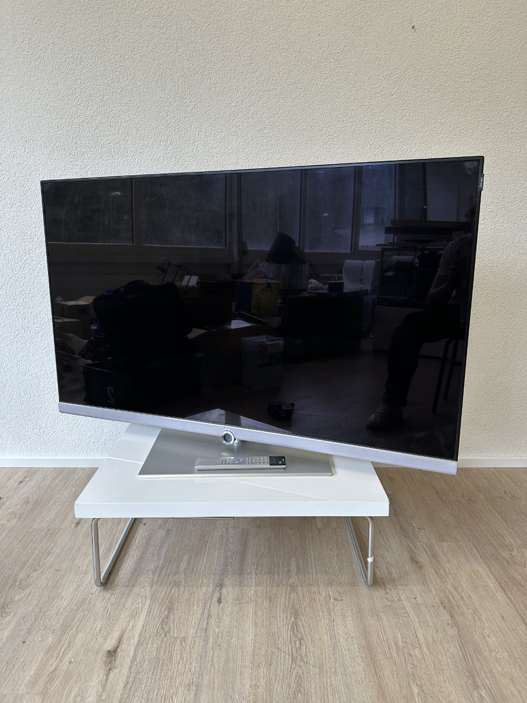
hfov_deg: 56.8
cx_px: 264
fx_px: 487
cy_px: 352
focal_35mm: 24
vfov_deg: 71.6
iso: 80
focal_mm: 6.9
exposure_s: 1/100
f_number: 1.8
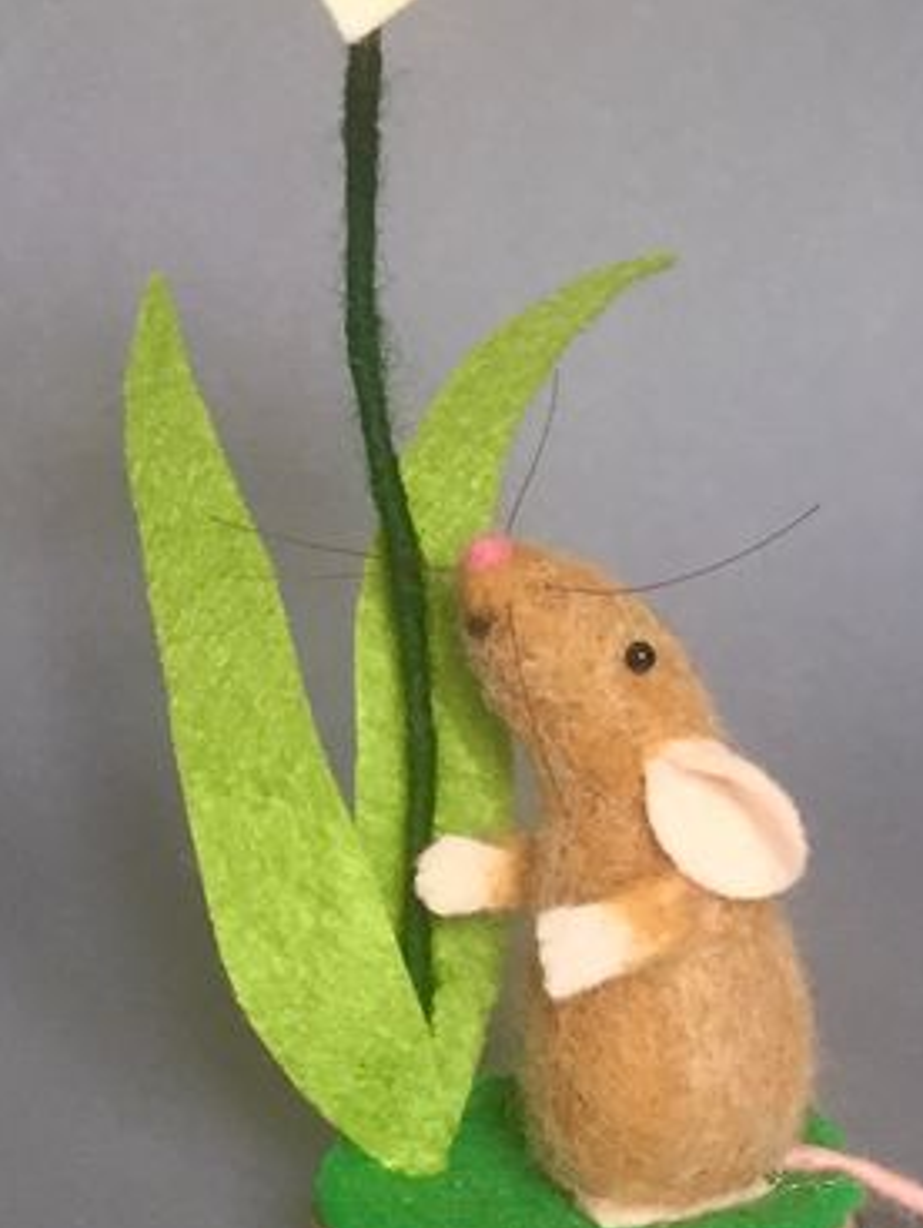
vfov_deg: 31.5
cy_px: 430
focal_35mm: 61
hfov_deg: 24.1
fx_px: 2165
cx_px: 425
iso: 100
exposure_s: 1/33
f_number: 2.2
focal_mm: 4.15
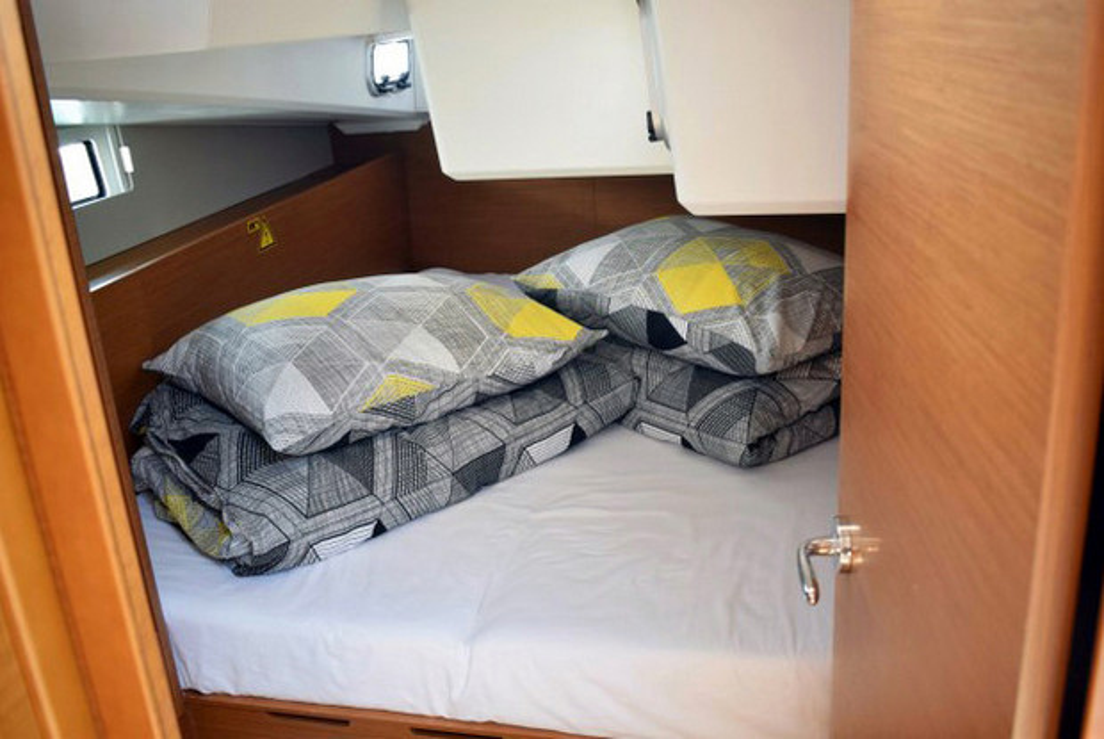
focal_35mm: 34
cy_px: 370
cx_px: 552
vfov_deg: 38.5
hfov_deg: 55.1
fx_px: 1059
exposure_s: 1/50
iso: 800
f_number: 3.8
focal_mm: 23
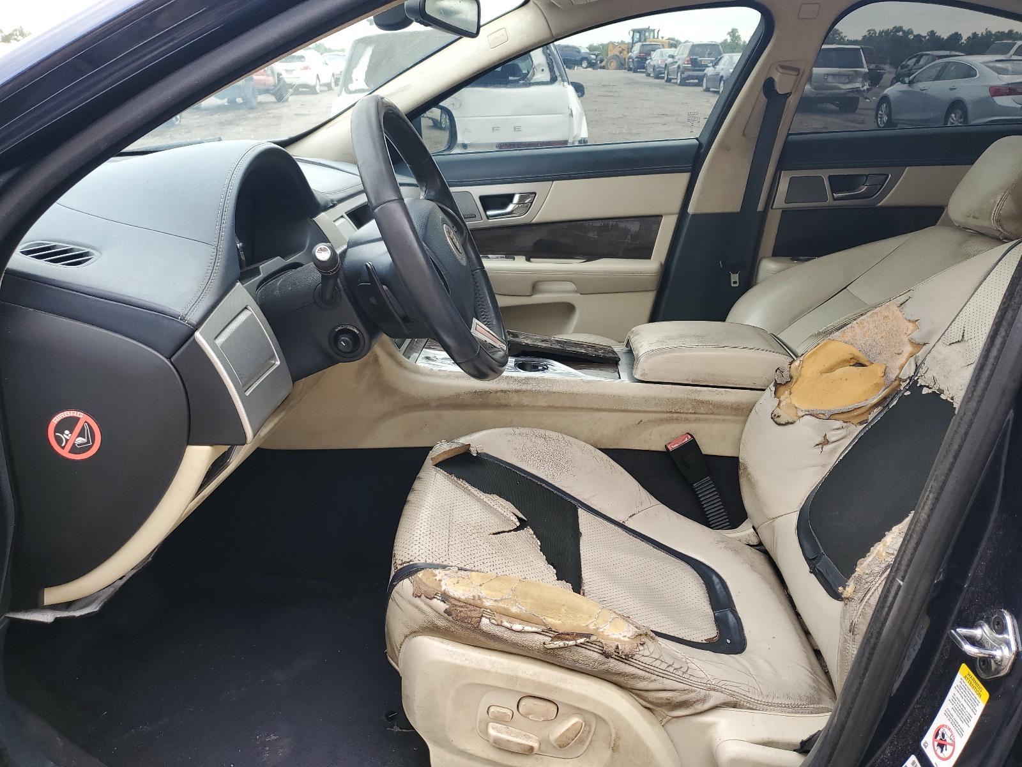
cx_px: 511
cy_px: 384
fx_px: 768
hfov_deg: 67.3
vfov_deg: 53.1
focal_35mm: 26
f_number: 1.5
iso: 50
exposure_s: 1/222
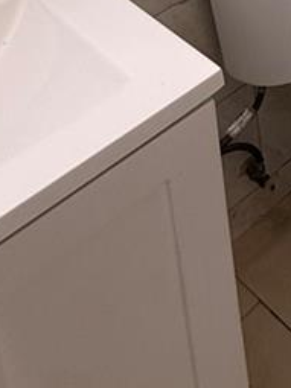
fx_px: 740
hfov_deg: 17.5
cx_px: 542
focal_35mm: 66
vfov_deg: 20.4
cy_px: -316
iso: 125
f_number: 2.2
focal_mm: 2.22
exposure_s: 1/120
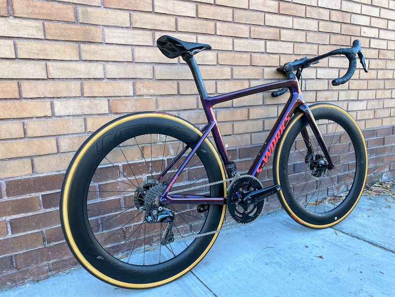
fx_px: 297
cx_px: 198
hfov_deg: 67.3
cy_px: 148
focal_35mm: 26
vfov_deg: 53.1
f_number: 1.8
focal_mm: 4.25
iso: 64
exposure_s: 1/121
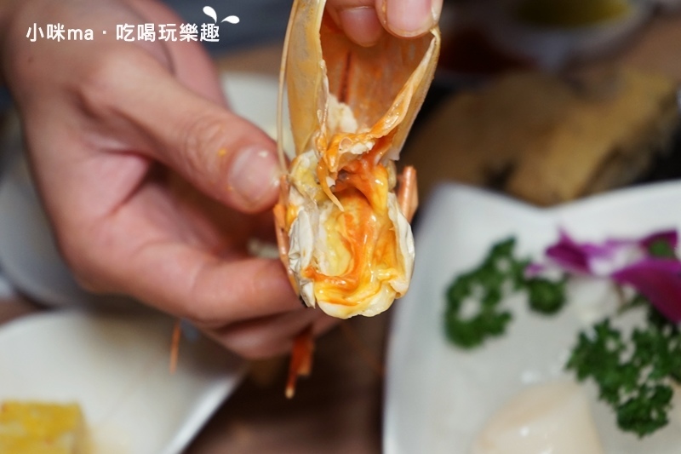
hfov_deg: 28.8
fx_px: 1324
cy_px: 227
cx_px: 340
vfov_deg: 19.4
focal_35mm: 70
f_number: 5.6
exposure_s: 1/80
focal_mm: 70
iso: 1600
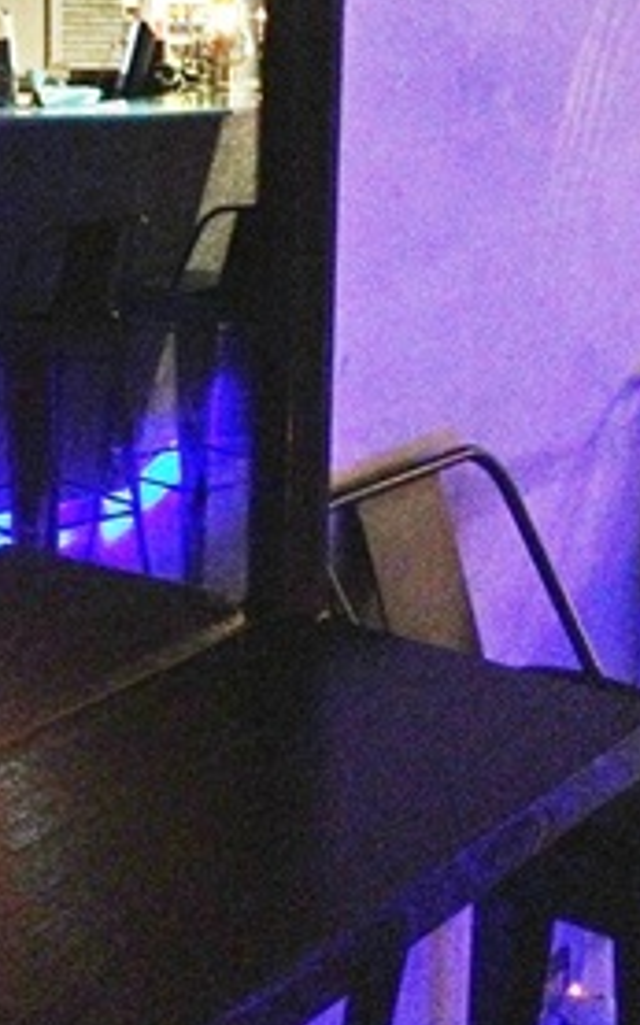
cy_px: 344
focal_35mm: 67
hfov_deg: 19.1
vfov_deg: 30.4
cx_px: 94
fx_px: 1871
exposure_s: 1/15
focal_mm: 4.28
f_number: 2.4
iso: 800
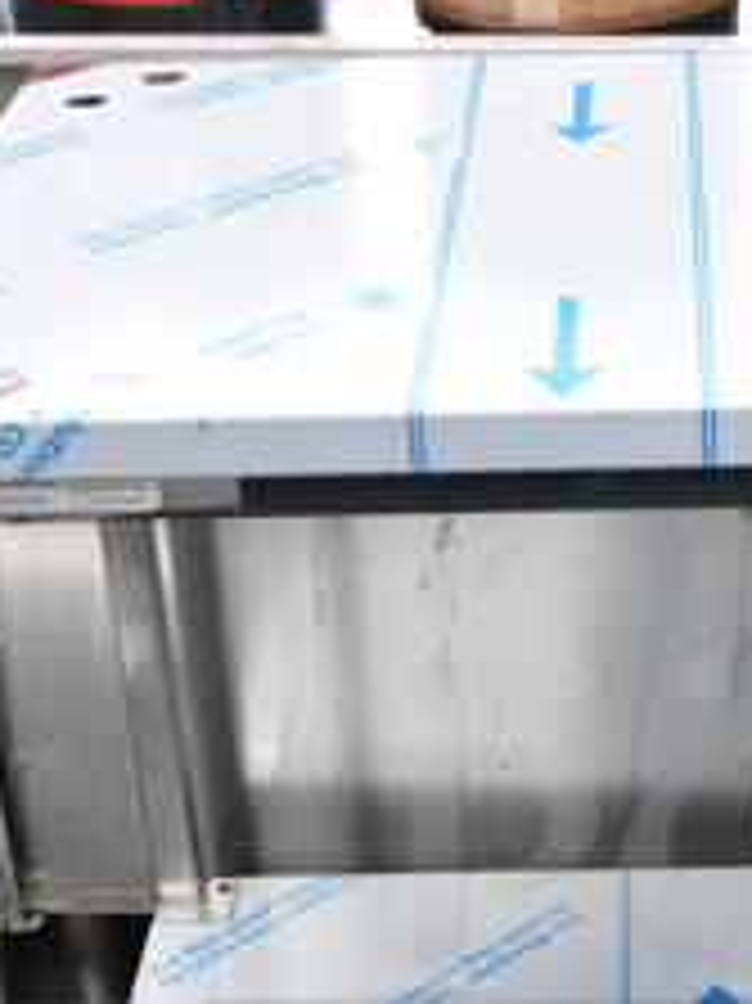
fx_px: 2522
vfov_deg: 22.1
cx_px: 707
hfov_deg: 16.7
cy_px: 860
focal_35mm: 87
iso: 6400
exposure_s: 1/640
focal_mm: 22
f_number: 13
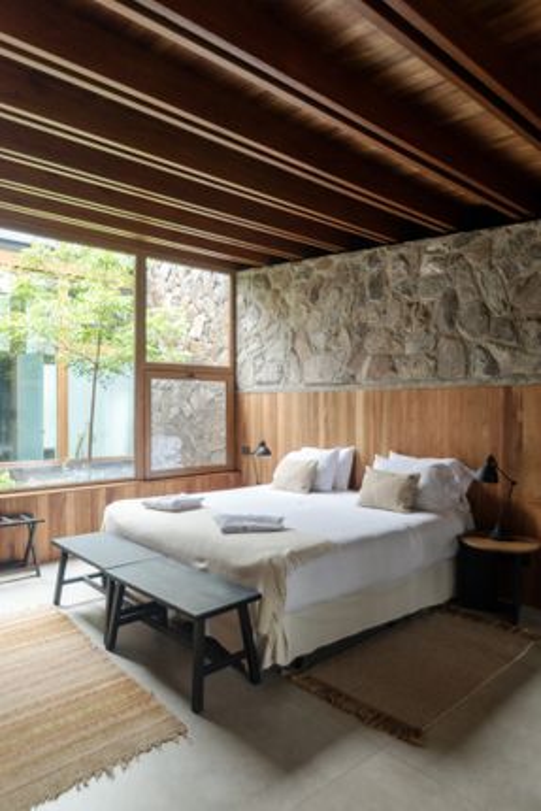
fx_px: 473
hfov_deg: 59.5
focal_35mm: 21
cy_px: 406
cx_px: 270
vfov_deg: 81.2
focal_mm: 14
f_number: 4
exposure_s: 1/60
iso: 400
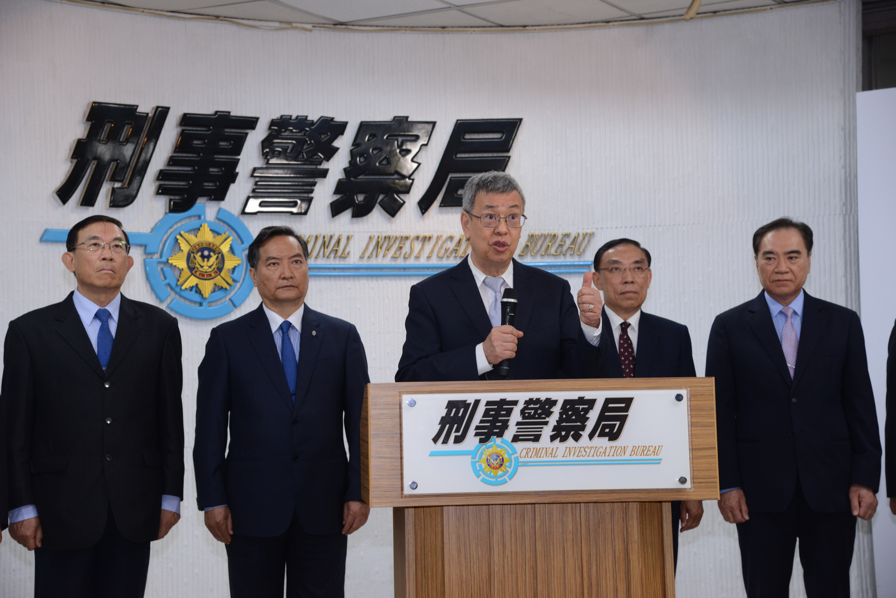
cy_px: 299
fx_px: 1743
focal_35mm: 70
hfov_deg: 28.8
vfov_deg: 19.5
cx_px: 448
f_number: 5.6
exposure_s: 1/125
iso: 1600
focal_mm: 70
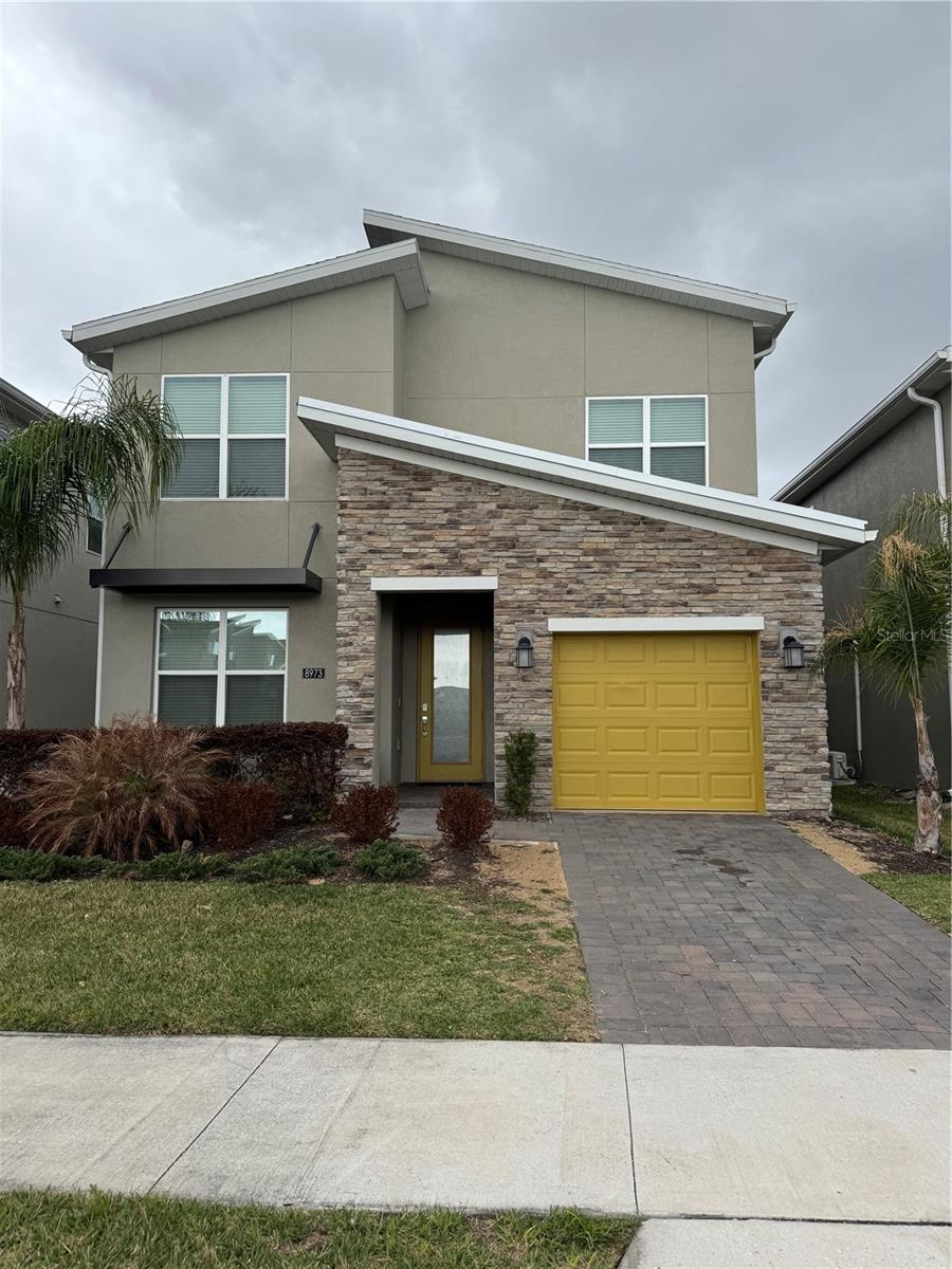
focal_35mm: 24
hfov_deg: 56.8
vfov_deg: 71.6
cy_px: 634
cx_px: 476
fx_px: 880
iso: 80
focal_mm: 6.76
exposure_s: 1/1524
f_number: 1.78
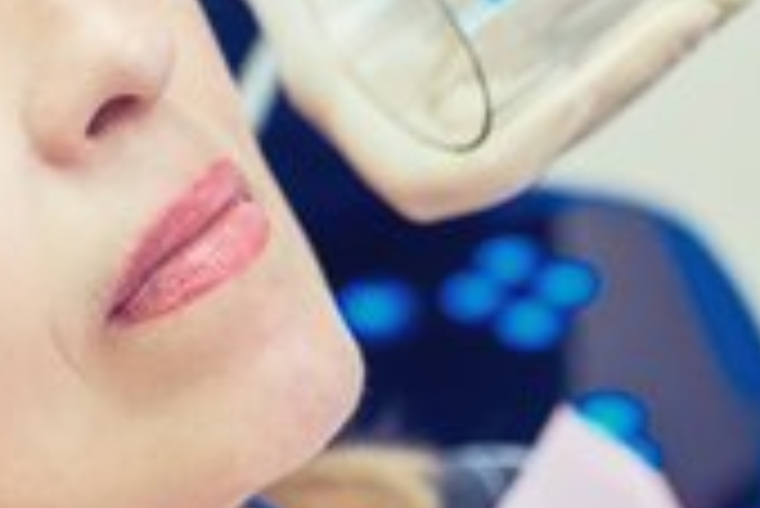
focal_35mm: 112
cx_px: 76
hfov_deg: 18.0
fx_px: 2366
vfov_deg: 12.2
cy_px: 153
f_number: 2
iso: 400
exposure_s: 1/125
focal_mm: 35
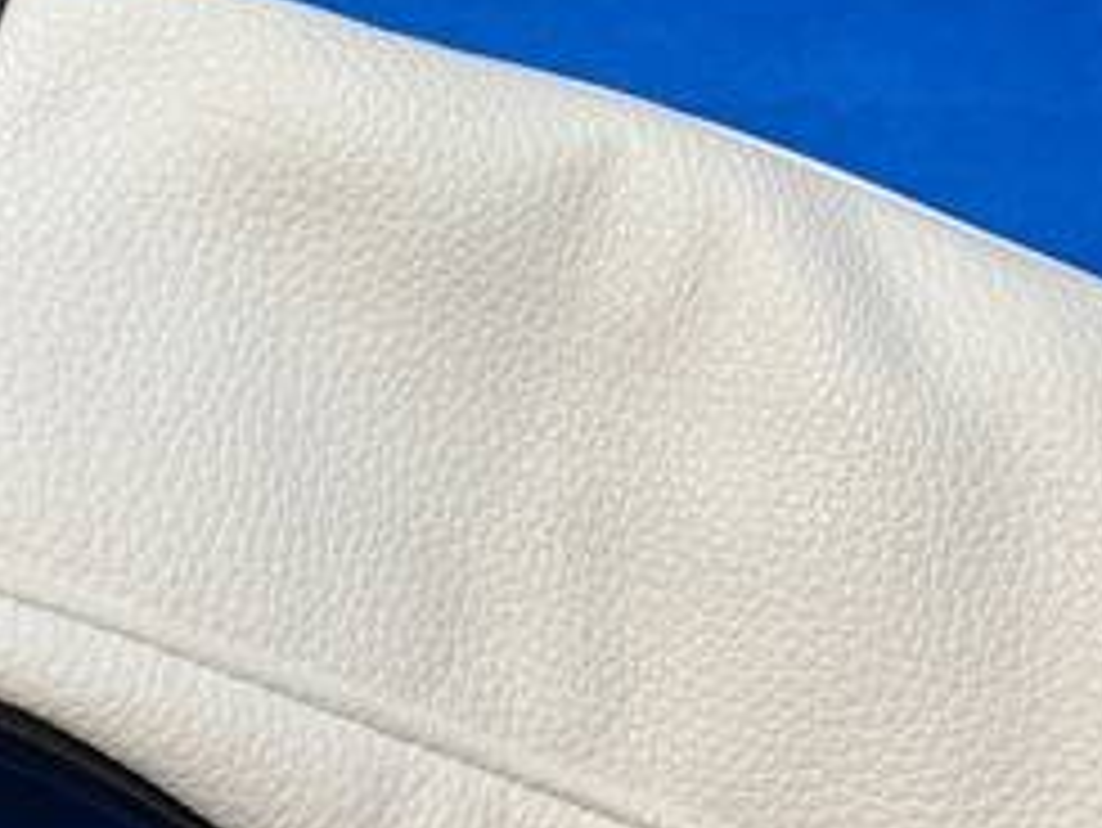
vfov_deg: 21.6
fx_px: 2166
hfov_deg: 27.9
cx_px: 198
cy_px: 374
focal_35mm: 68
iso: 64
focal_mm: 4.25
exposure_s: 1/120
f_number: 1.8
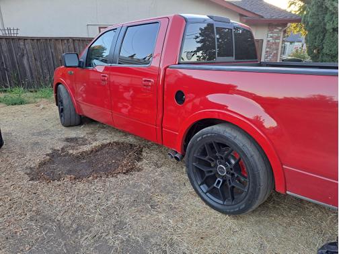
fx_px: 235
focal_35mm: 24
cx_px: 170
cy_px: 127
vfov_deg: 56.8
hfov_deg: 71.6
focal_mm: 5.23
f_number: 1.8
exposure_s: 1/60
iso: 80
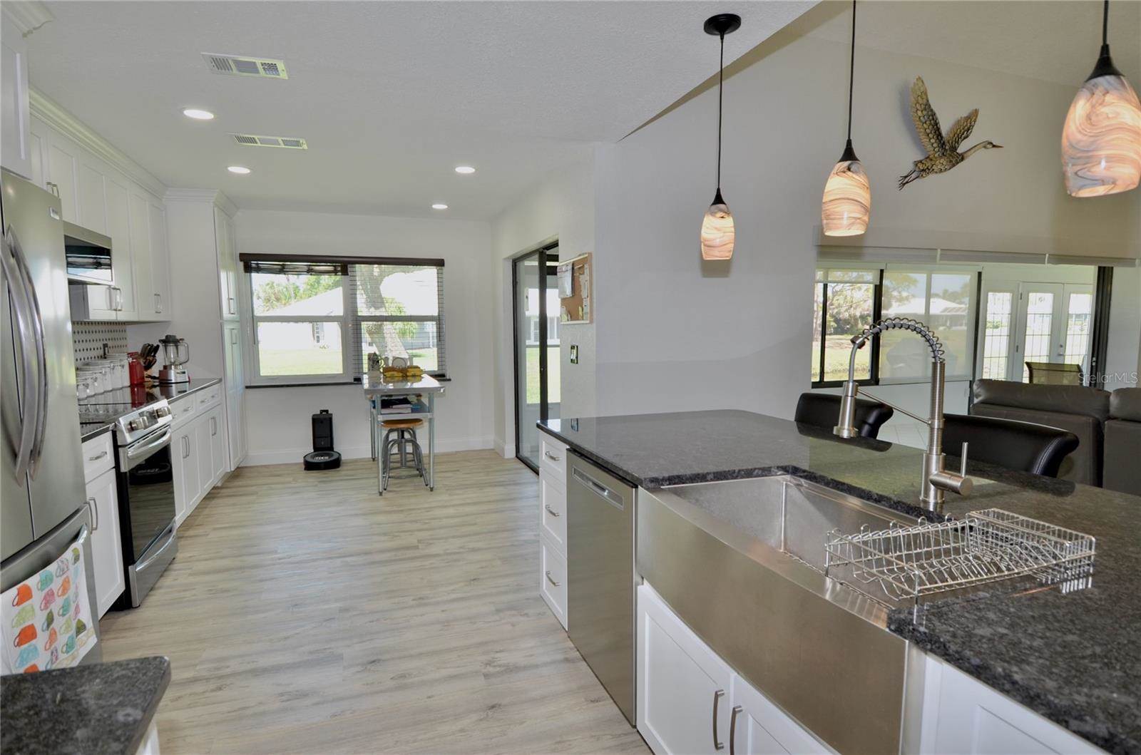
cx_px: 570
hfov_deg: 90.1
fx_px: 569
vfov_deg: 67.1
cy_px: 378
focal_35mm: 18
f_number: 5
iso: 200
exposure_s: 1/100
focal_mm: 12
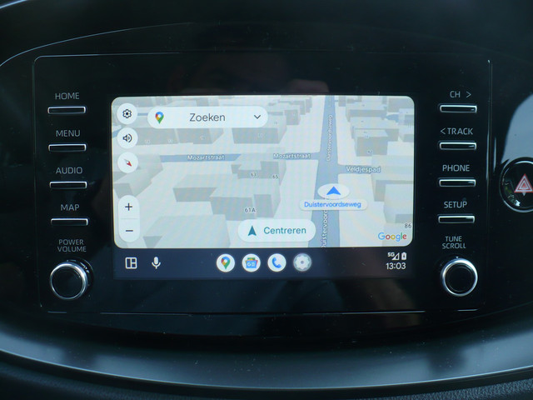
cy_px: 200
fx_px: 601
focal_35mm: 39
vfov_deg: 36.8
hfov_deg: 47.9
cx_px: 266
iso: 100
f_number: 2.8
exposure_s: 1/60
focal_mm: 6.1
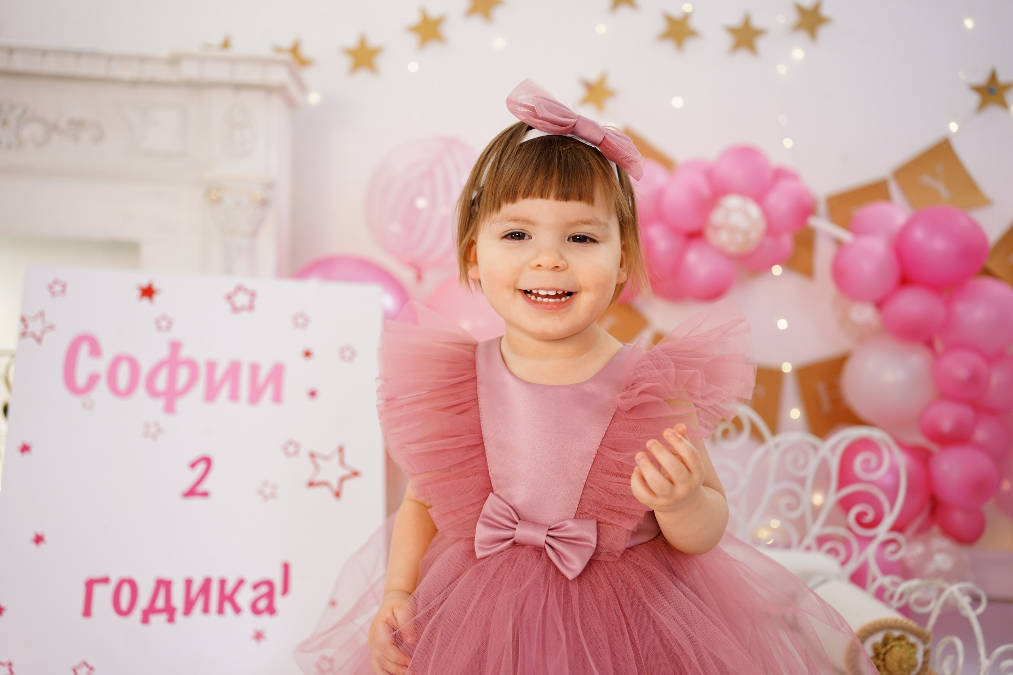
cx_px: 506
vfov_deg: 37.9
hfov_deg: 54.4
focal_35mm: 35
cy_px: 338
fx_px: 985
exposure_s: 1/160
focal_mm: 35
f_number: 2.8
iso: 200
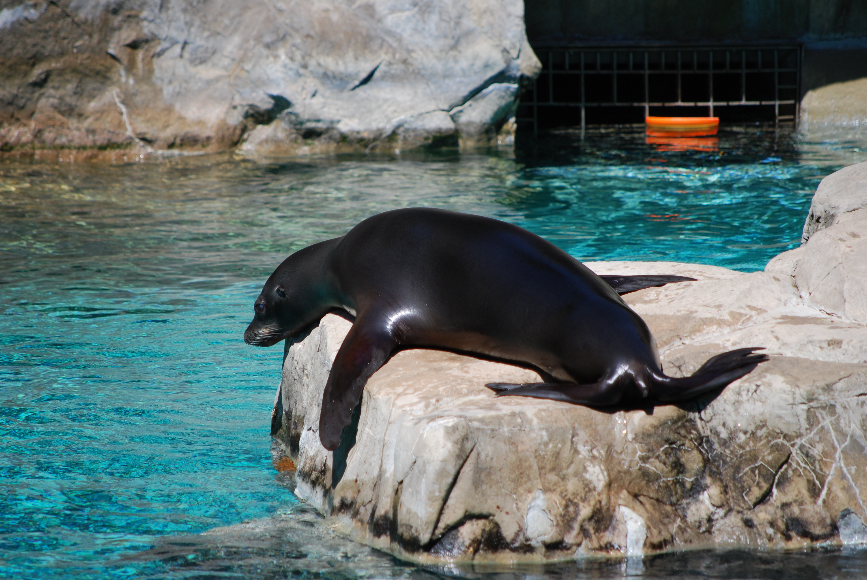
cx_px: 434
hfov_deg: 6.9
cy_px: 290
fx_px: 7234
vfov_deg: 4.6
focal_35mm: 300
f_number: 5.6
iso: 200
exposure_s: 1/640
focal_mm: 200
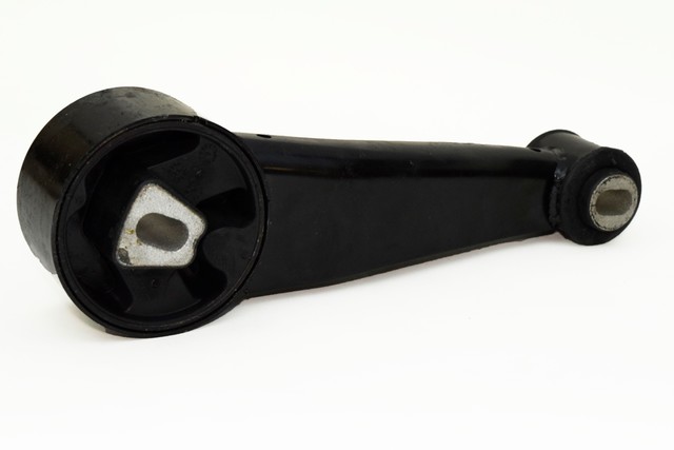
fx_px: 1404
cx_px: 337
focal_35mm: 75
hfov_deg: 27.0
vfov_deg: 18.2
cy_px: 225
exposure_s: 1/50
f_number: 13
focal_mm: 50
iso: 1600
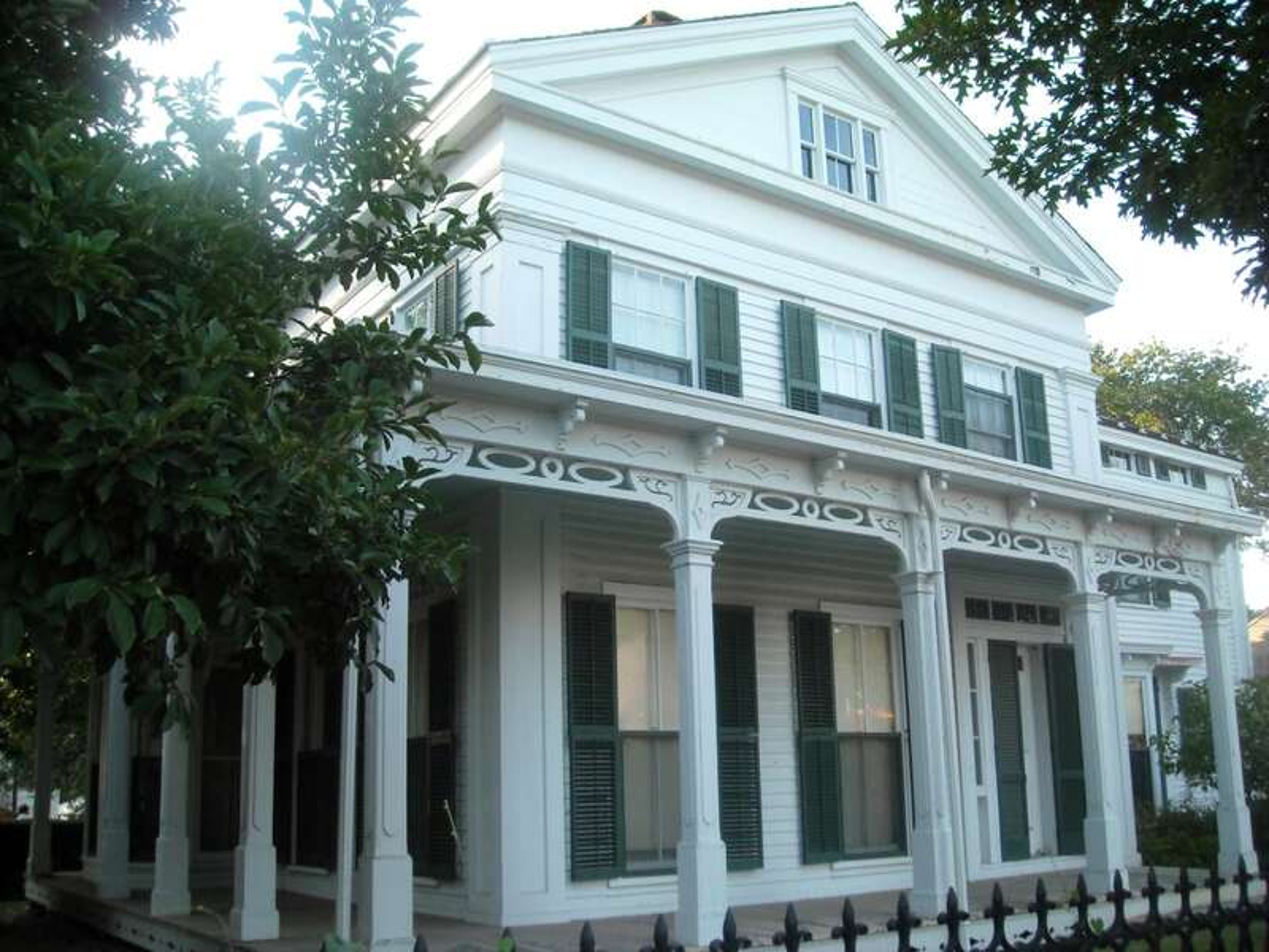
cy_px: 476
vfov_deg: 40.7
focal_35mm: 35
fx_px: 1283
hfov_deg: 52.6
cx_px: 634
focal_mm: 5.7
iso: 147
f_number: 2.8
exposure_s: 1/239
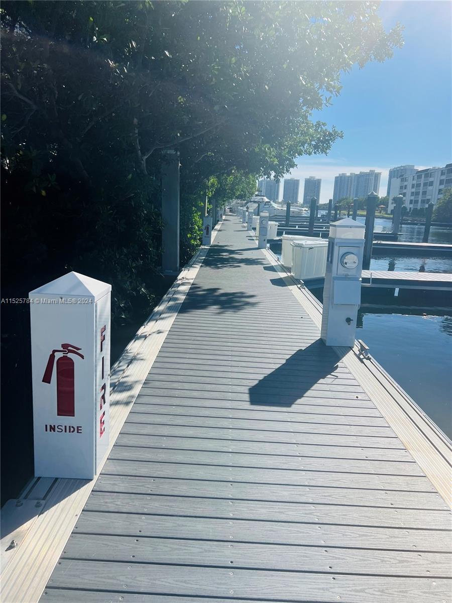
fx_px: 453
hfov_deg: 53.1
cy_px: 302
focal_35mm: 26
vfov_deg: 67.3
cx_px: 226
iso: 50
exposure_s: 1/6579
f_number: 1.5
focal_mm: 5.7
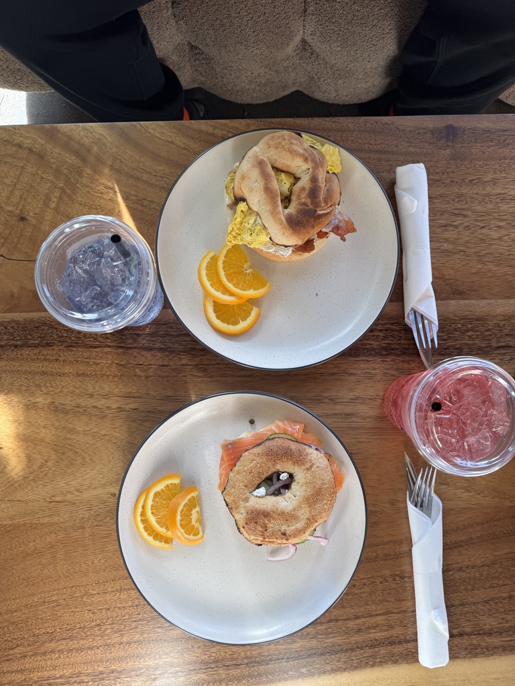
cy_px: 343
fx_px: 476
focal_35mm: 24
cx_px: 258
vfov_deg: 71.6
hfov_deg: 56.8
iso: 80
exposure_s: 1/120
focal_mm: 6.76
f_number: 1.78
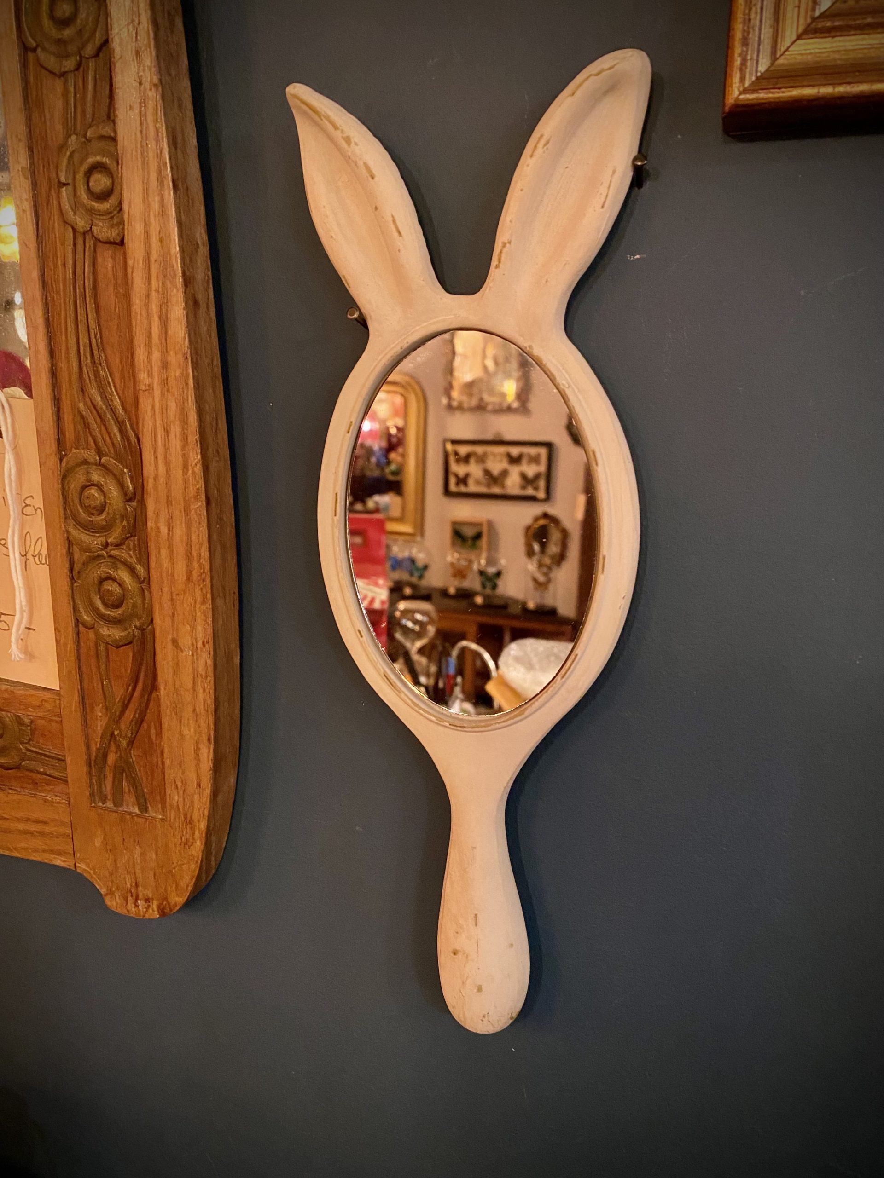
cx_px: 442
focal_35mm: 26
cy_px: 589
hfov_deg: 53.1
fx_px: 885
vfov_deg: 67.3
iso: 400
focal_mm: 4.25
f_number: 1.8
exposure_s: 1/33
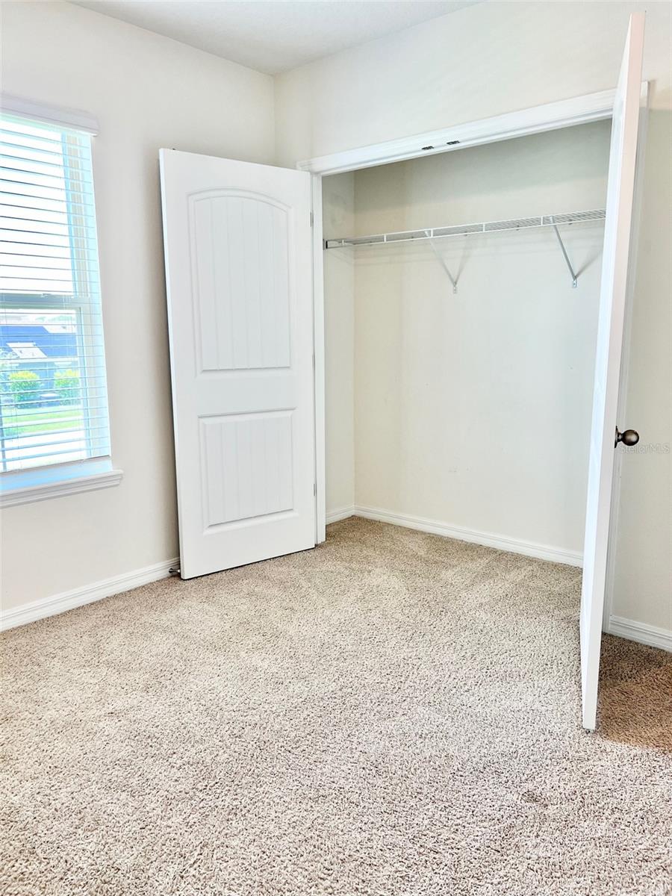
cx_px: 336
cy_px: 448
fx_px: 673
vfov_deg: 67.3
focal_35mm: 26
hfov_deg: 53.1
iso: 80
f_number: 1.5
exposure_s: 1/120
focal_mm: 5.7
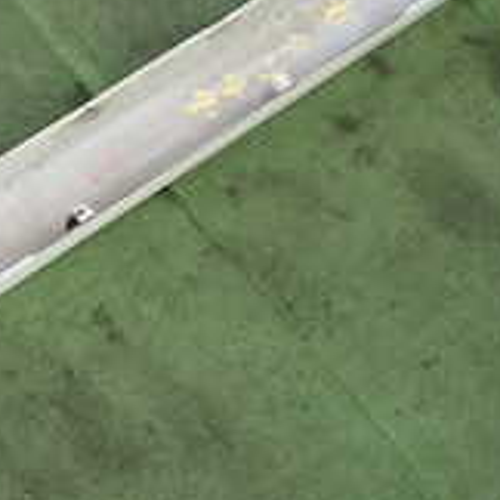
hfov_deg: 19.8
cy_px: 398
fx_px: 1340
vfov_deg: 20.9
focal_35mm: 82
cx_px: -111
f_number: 2
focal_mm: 4.5
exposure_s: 1/125
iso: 200
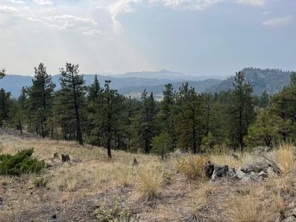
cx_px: 148
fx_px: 222
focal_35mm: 26
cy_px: 111
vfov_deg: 53.1
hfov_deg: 67.3
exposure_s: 1/5128
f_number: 1.6
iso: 32
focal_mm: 5.1
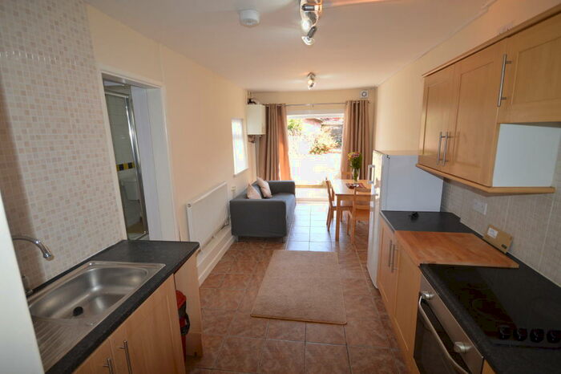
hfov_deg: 95.0
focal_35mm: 16
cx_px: 280
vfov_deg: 72.0
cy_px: 187
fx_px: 257
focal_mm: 11
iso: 400
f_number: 4.2
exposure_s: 1/125
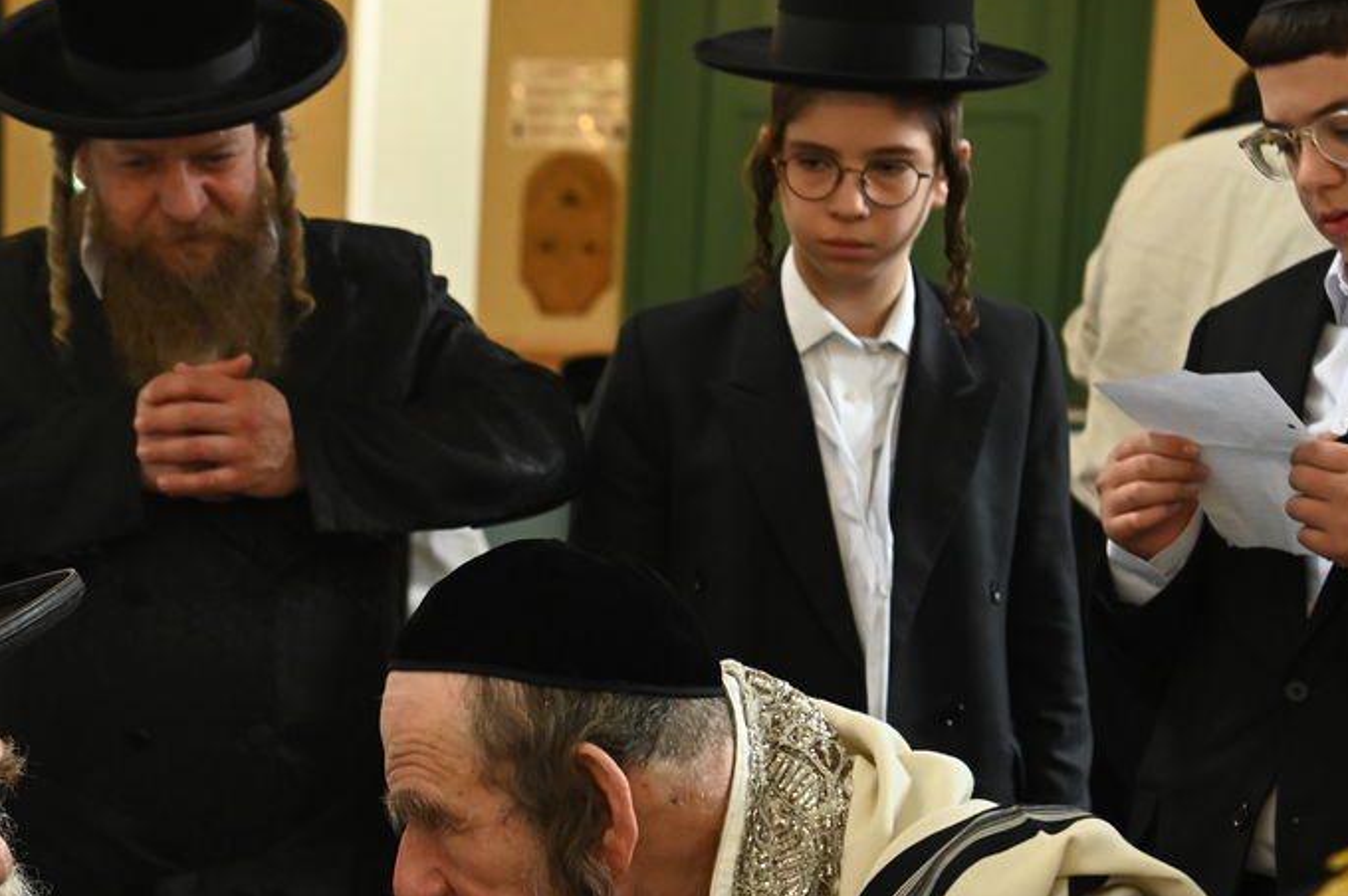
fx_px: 3853
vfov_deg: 13.2
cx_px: 212
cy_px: 714
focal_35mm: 103
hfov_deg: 19.6
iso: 2000
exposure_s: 1/100
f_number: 4.5
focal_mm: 50
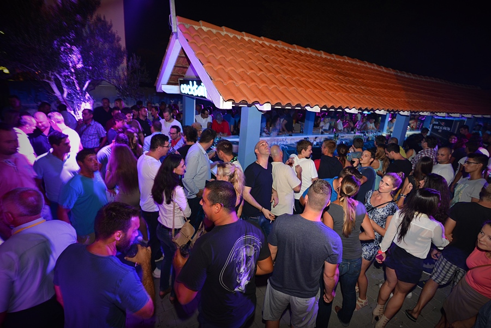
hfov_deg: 93.2
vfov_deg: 70.5
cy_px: 164
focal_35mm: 17
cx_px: 246
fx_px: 232
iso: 1000
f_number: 7.1
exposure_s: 1/8
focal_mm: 17
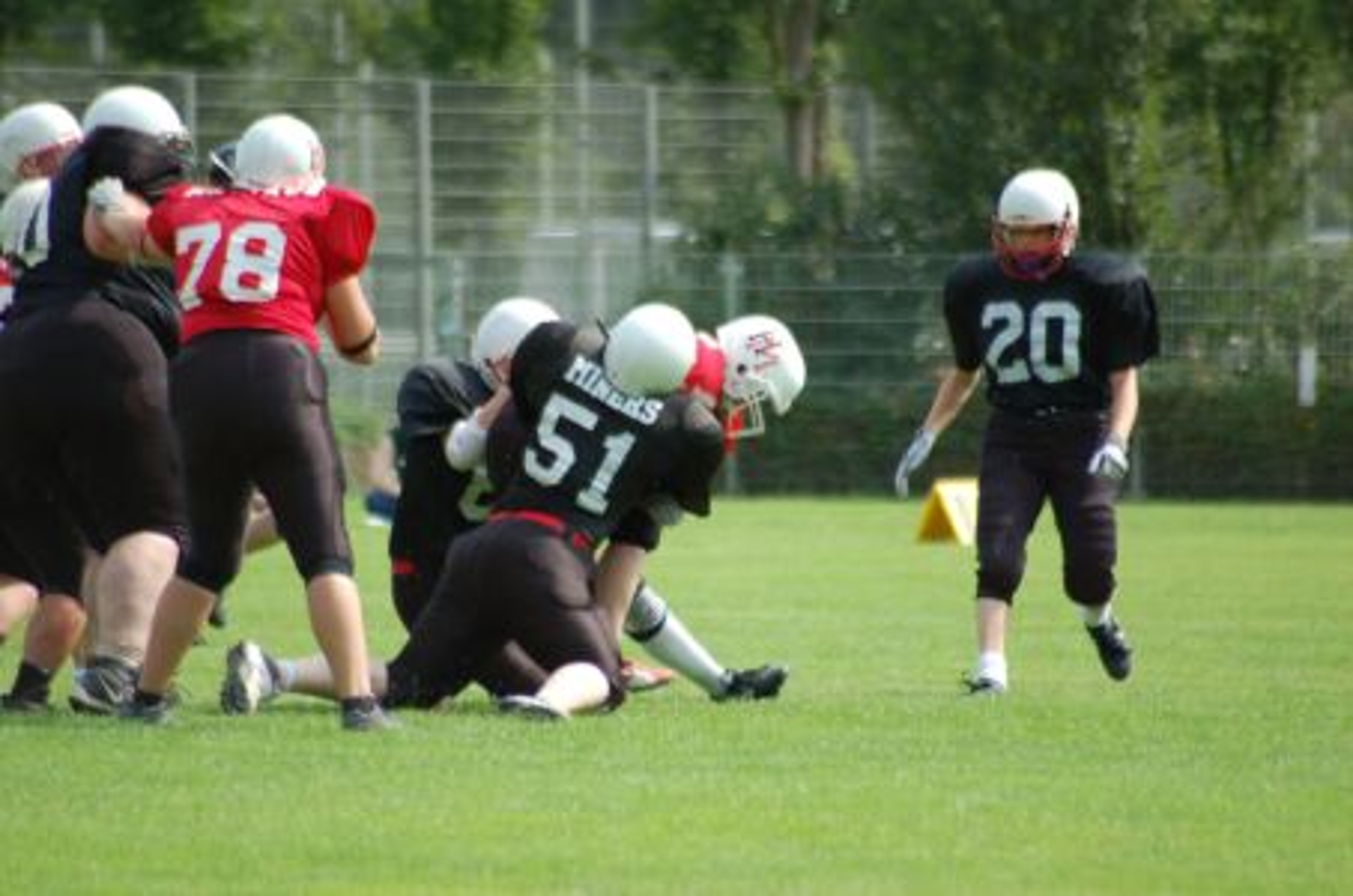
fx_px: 16877
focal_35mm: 450
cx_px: 676
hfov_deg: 4.6
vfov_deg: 3.0
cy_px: 448
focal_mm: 300
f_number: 5.6
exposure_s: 1/640
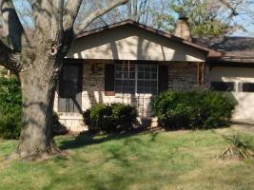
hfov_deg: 27.0
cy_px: 68
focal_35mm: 72
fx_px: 528
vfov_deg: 20.4
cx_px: 107
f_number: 3.2
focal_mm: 5.3
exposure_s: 1/1000
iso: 125
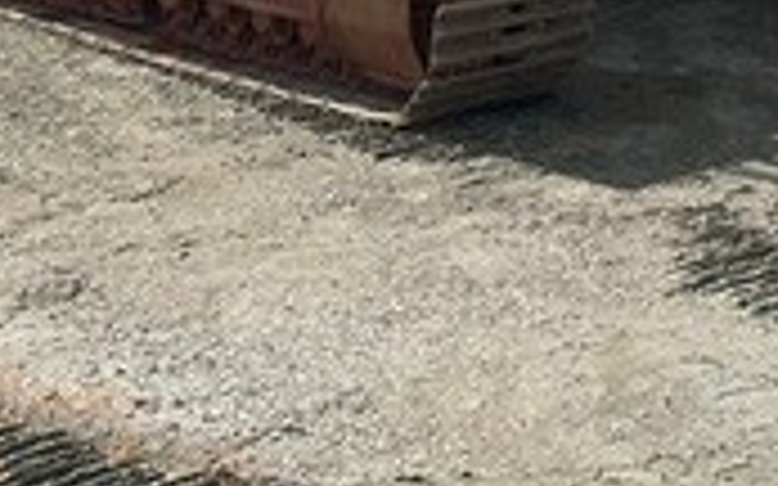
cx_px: 1034
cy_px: -508
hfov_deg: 17.1
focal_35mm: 114
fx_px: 2416
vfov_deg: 10.5
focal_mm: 3
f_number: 1.8
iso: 16
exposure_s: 1/2959
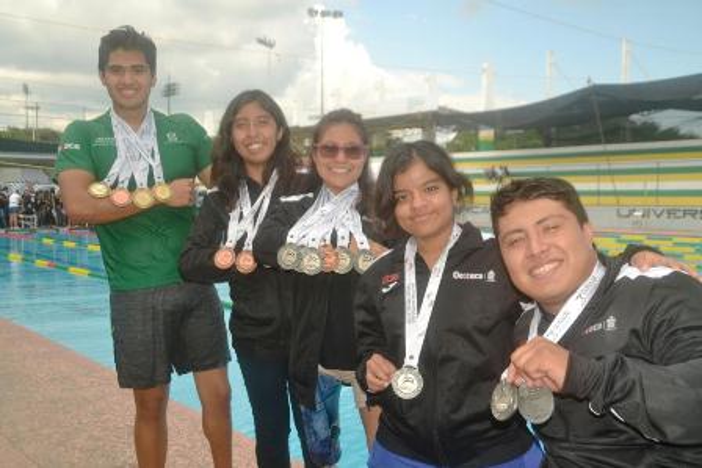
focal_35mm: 38
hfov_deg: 51.3
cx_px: 351
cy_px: 234
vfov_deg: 35.5
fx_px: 731
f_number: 6.3
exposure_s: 1/200
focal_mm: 25
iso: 100
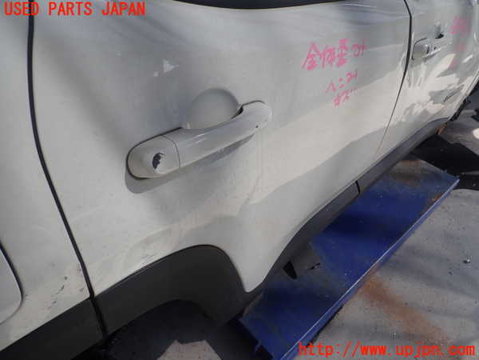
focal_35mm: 25
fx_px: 346
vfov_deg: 54.9
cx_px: 240
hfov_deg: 69.4
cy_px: 180
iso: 100
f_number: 2.8
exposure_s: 1/640
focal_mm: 4.5
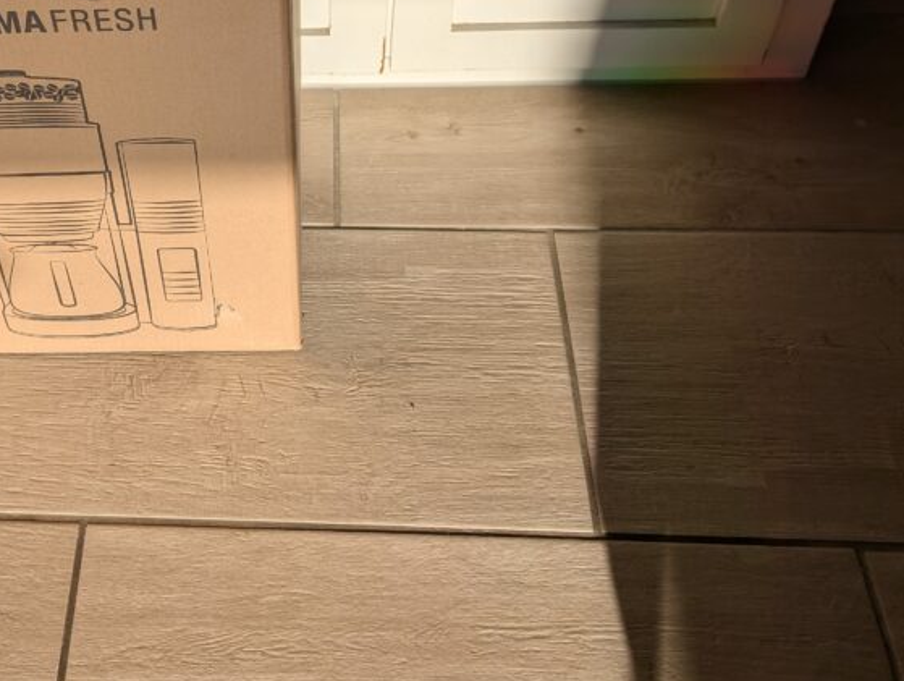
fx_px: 1151
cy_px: 132
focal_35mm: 44
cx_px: 217
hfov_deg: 41.5
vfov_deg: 32.0
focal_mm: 6.9
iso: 21
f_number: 1.68
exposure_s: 1/1193
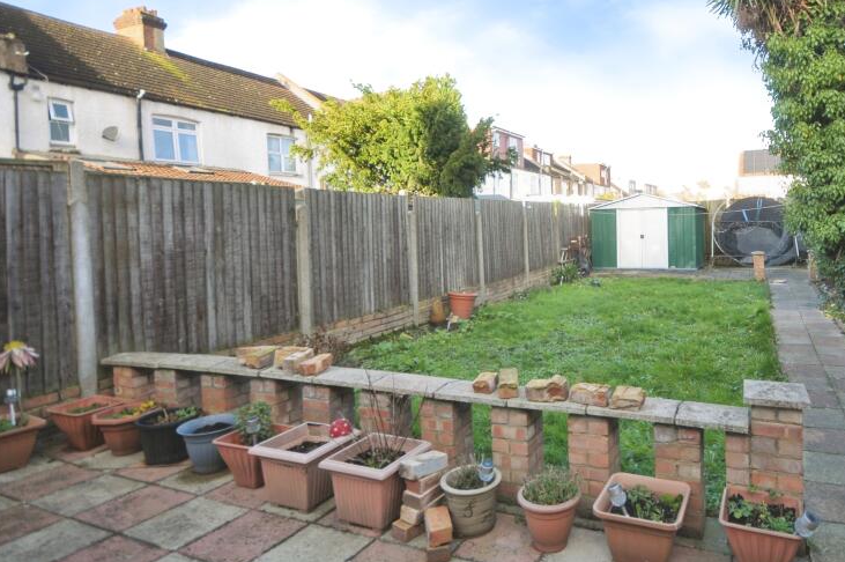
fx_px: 492
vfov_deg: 58.9
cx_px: 566
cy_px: 227
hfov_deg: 78.5
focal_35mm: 21
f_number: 6.3
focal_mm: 10
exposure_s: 1/160
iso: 200
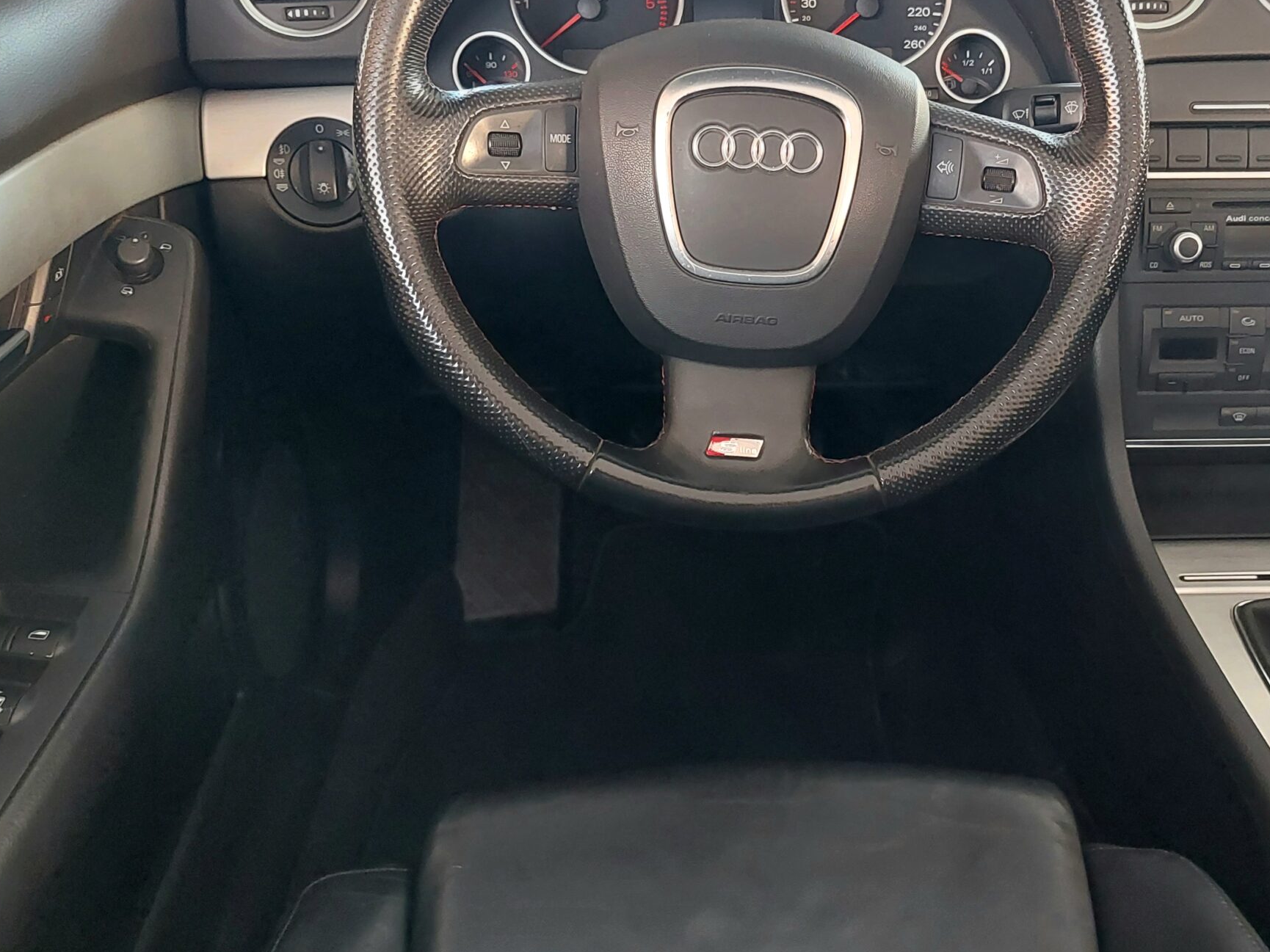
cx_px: 741
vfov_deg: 38.6
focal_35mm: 37
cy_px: 415
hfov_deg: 49.9
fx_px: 1357
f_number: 1.8
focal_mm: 5.23
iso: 640
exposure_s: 1/25
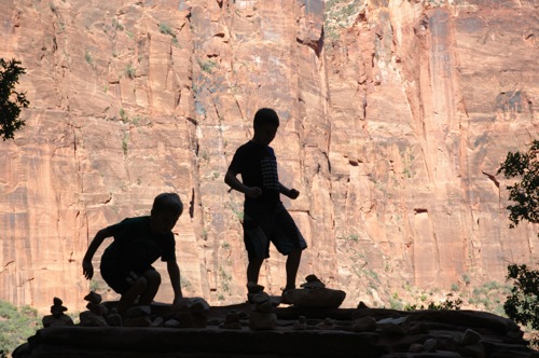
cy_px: 179
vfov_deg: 18.9
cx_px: 270
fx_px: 1077
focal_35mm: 72
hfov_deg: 28.1
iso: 200
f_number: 5.6
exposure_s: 1/500
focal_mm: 48
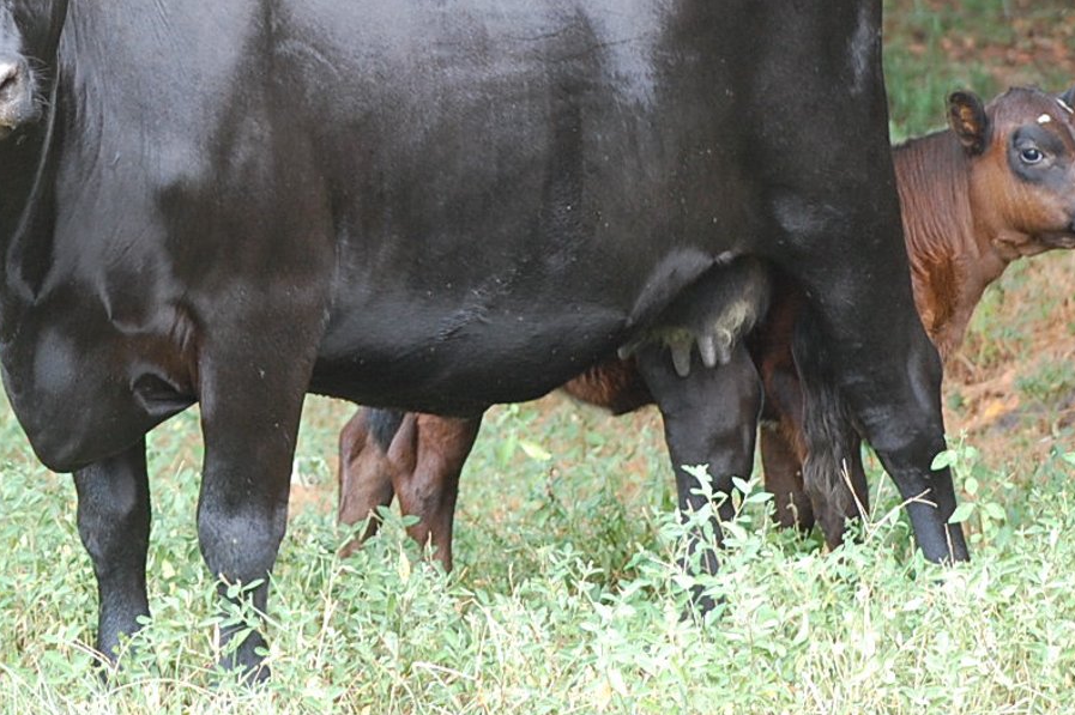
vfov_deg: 5.9
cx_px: 340
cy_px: 160
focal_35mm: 234
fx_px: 6983
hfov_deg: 8.8
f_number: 4.5
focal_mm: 82
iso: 560
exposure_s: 1/125
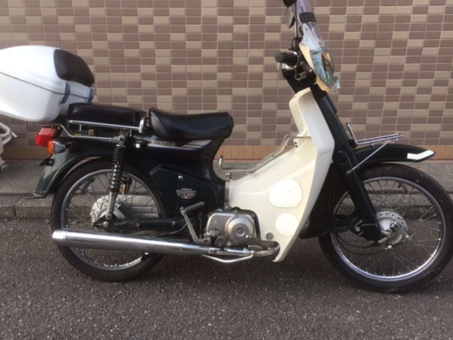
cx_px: 210
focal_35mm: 34
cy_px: 154
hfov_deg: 53.9
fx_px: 445
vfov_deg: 41.8
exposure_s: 1/120
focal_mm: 4.15
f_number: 2.2
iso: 25
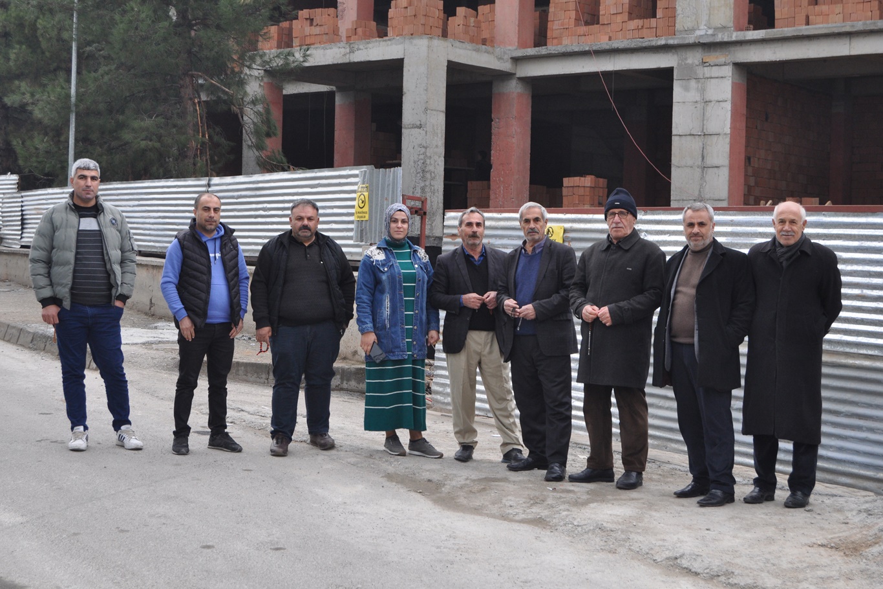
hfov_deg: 35.1
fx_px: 1398
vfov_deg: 23.8
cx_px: 442
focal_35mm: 57
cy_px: 294
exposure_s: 1/60
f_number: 4.8
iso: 720
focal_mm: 38
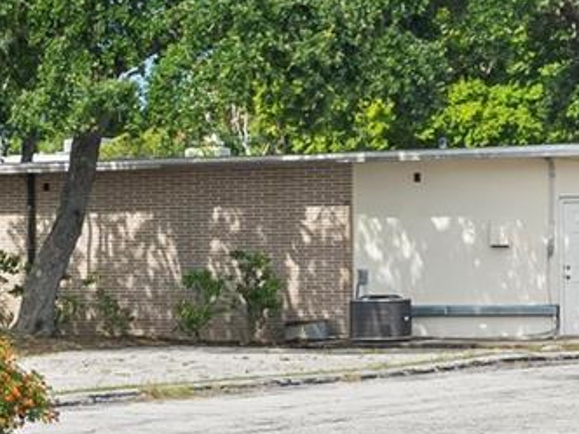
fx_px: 2710
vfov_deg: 9.1
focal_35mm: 162
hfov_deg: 11.4
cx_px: -448
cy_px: 356
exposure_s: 1/40
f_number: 8
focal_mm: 35
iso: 640
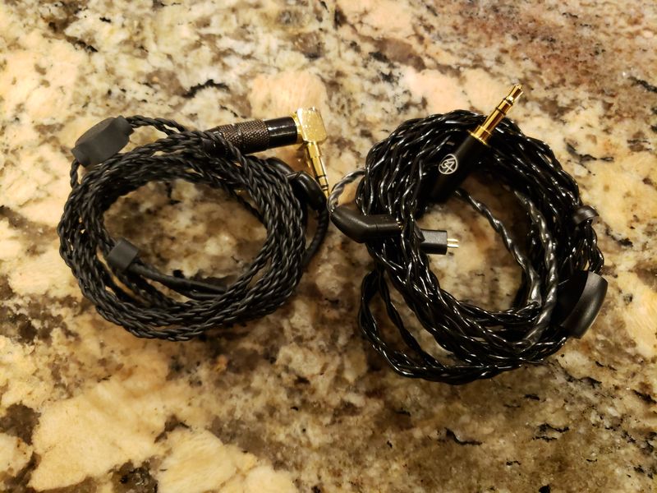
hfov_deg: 67.3
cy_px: 246
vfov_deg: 53.1
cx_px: 328
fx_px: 493
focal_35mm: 26
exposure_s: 1/17
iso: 400
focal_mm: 4.3
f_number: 1.5
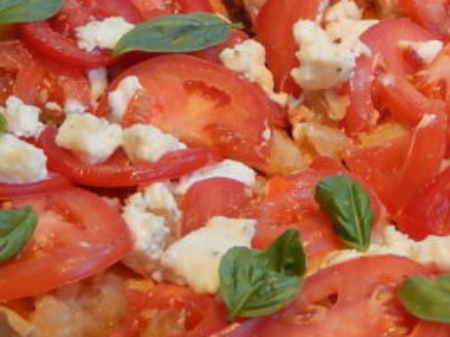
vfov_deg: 12.0
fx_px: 1586
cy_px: -22
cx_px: 317
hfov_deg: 16.1
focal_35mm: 122
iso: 400
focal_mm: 9.2
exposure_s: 1/50
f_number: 4.5
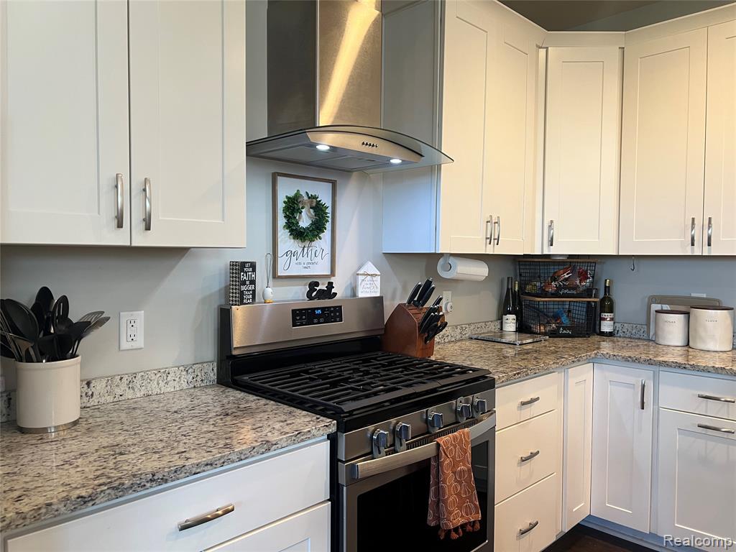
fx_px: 553
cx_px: 368
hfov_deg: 67.3
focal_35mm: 26
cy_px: 276
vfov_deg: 53.1
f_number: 1.5
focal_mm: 5.7
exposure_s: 1/60
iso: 100
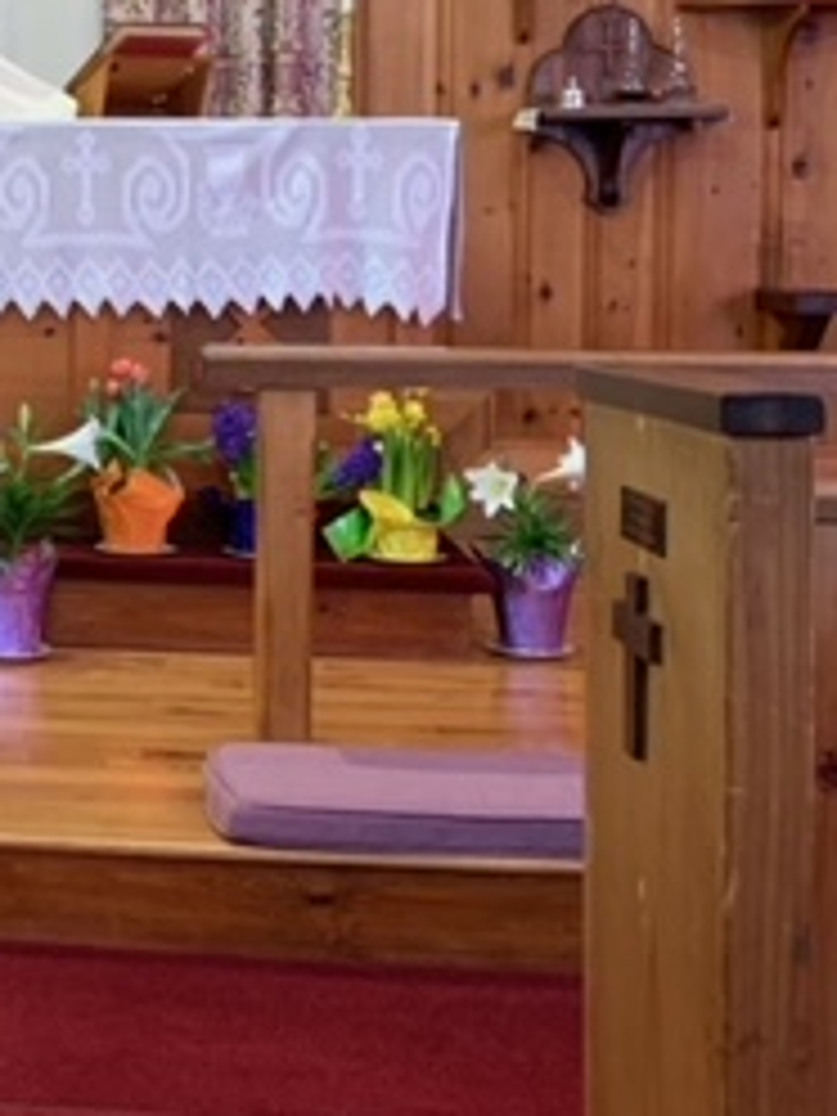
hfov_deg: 20.2
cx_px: -230
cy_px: 270
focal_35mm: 67
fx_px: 2160
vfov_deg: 28.5
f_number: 1.8
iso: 400
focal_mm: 4.25
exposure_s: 1/40
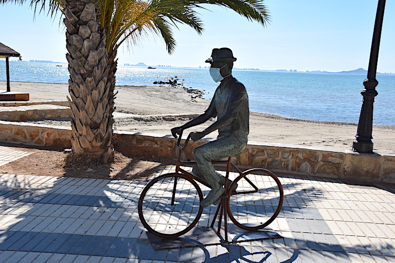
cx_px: 198
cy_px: 132
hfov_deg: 51.3
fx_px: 411
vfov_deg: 35.5
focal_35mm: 38
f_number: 10
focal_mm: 25
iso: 200
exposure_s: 1/400
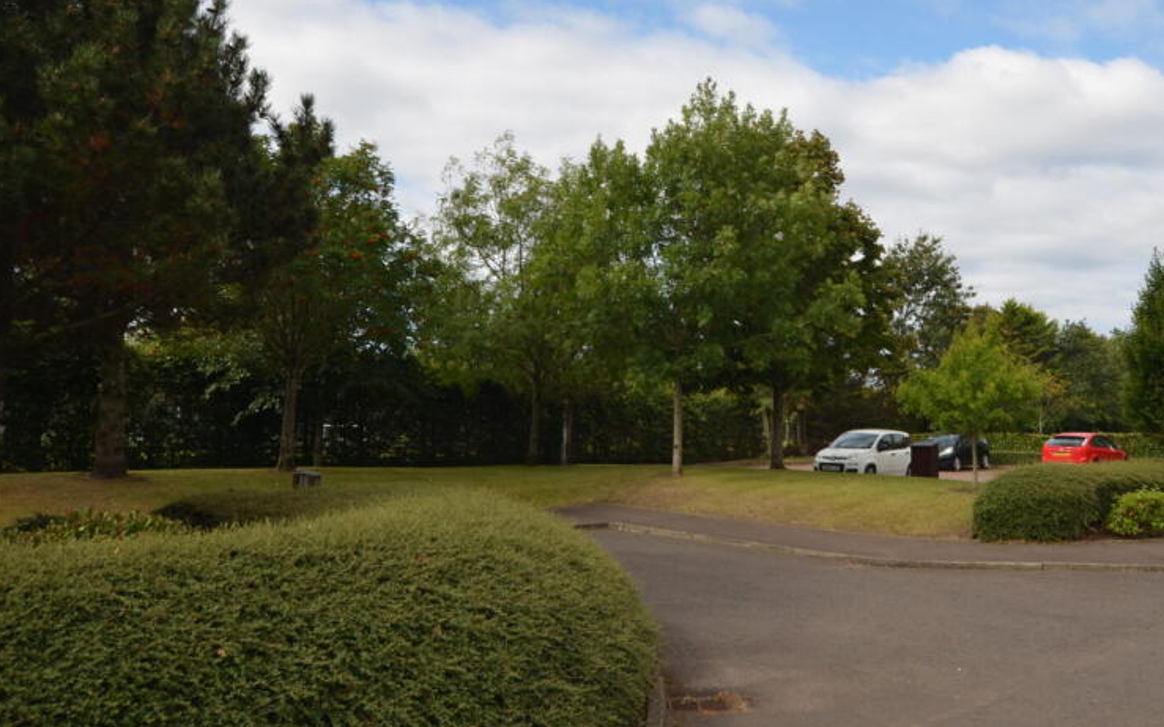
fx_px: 1006
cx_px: 709
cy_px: 272
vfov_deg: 39.5
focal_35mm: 32
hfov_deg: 59.5
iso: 100
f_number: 8
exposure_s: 1/200
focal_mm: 15
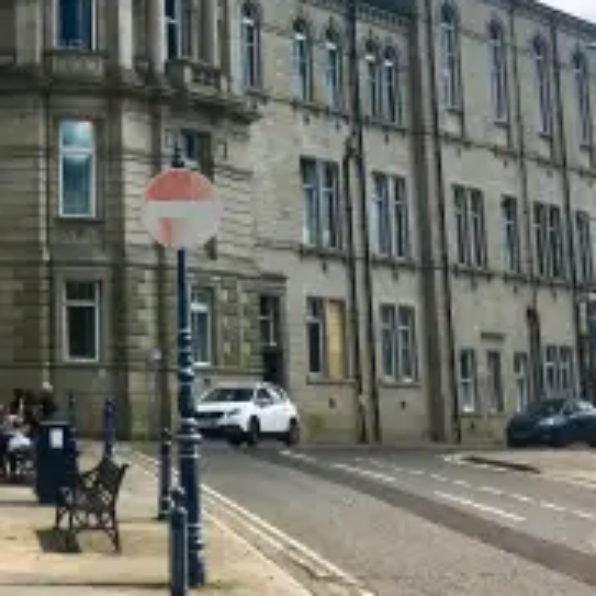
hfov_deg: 19.3
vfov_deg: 19.8
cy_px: 10
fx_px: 1656
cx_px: -105
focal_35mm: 85
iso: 25
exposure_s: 1/1923
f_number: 2.2
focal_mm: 4.15
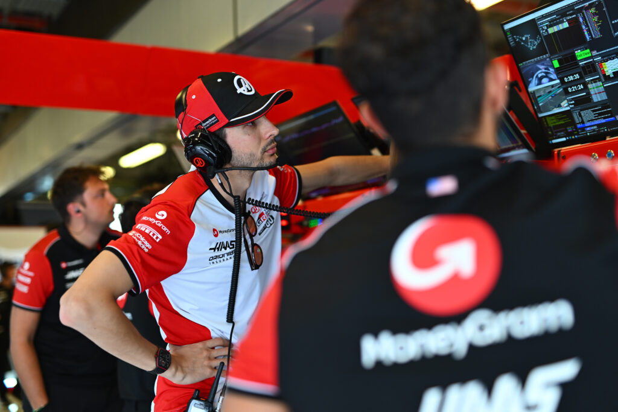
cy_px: 206
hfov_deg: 39.6
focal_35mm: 50
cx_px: 309
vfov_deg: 27.0
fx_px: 858
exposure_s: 1/250
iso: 500
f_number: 2
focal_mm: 50
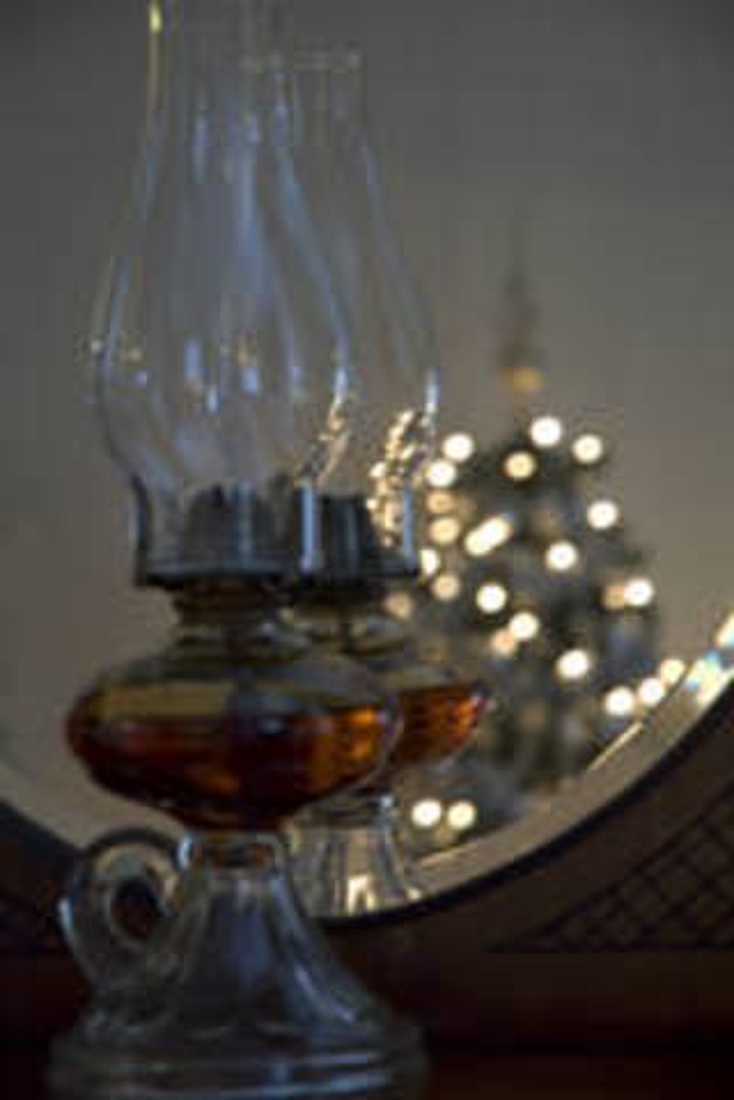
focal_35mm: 105
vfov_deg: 19.5
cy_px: 550
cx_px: 367
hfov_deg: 13.0
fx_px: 3211
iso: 200
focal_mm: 70
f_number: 4.5
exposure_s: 1/4
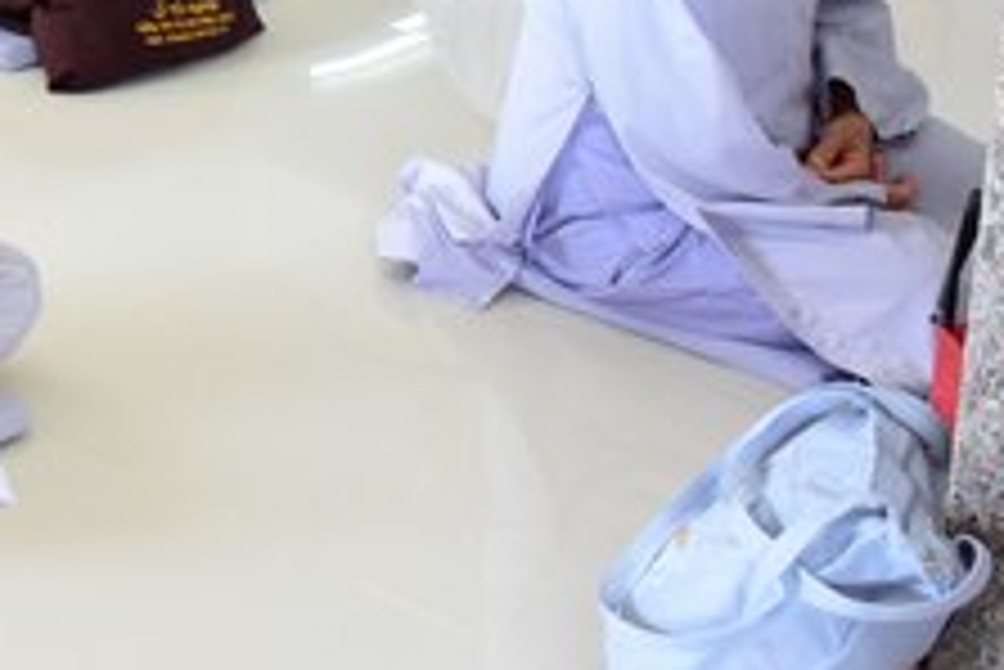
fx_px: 2930
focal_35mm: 105
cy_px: -135
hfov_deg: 18.2
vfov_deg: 12.7
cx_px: -279
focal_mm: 24
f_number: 3.8
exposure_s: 1/100
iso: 640
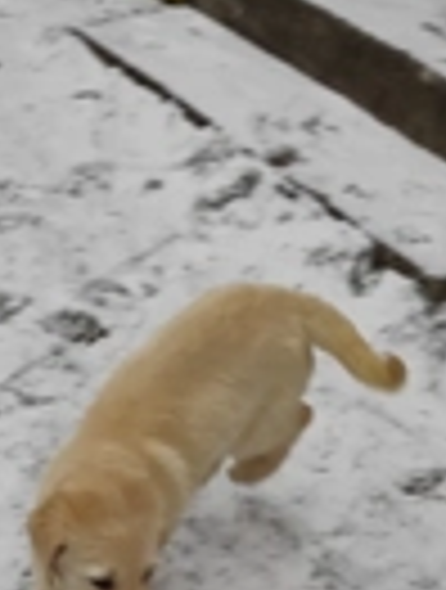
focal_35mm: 70
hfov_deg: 20.0
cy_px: 725
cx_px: -68
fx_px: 1197
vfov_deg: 24.8
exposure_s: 1/132
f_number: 1.65
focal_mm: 6.19
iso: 50
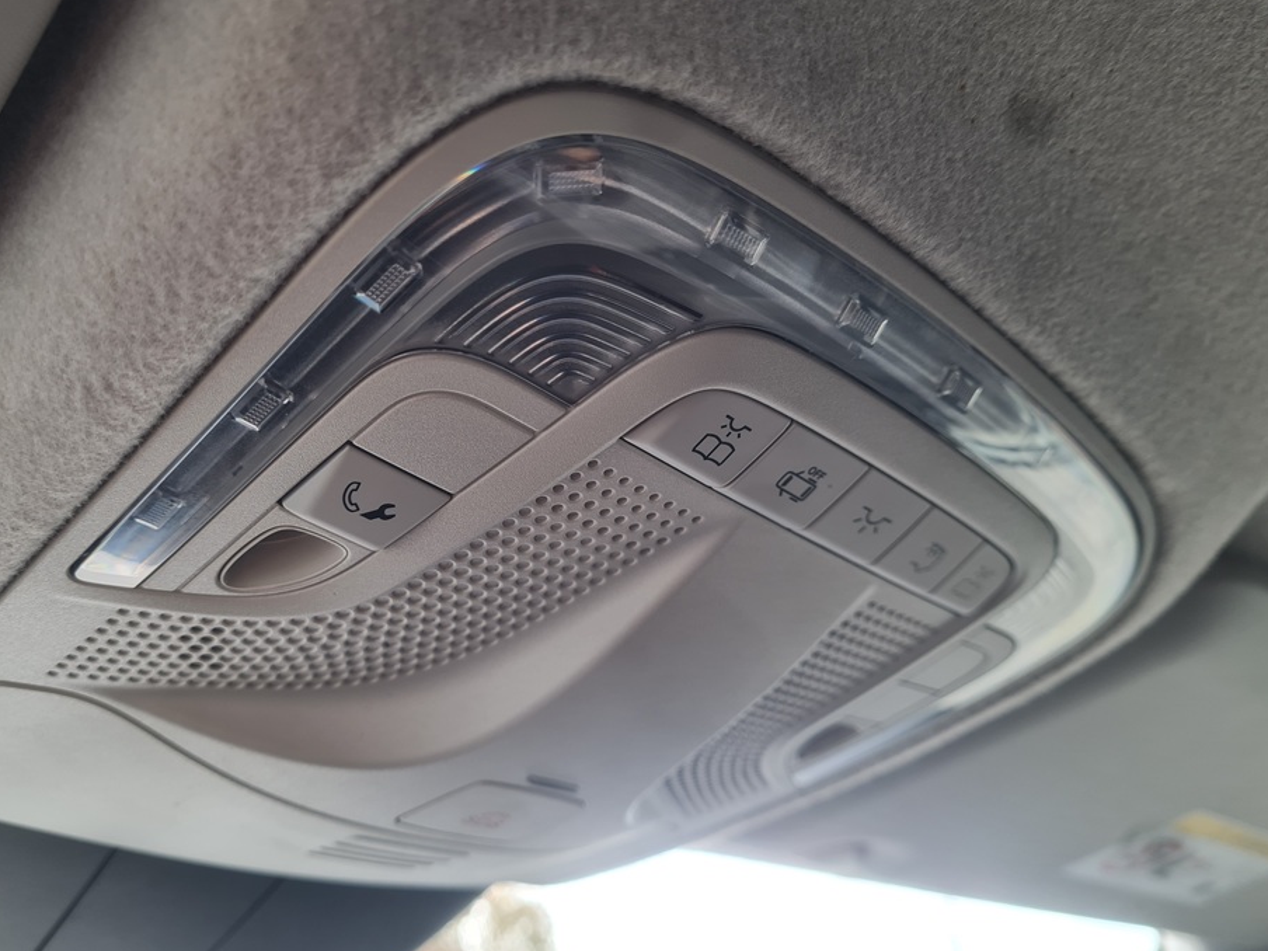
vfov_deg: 48.2
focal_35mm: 29
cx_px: 581
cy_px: 466
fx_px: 1062
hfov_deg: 61.6
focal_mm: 5.4
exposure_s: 1/115
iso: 50
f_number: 1.8
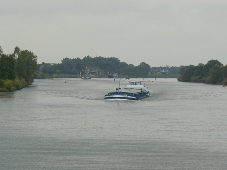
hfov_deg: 9.8
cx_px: 114
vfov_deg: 7.4
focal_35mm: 201
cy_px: 85
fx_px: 1318
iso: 200
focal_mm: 33.5
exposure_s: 1/400
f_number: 5.6
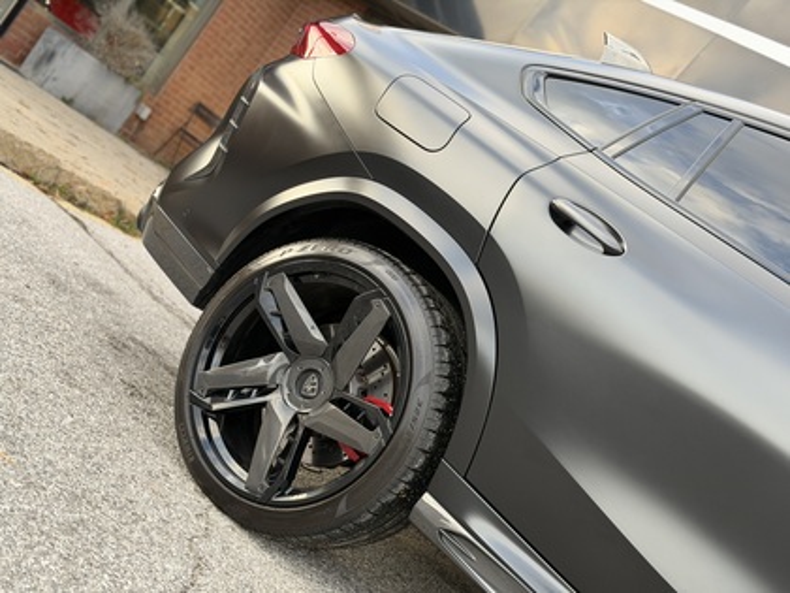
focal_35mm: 48
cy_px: 296
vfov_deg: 30.3
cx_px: 395
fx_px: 1095
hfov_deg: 39.7
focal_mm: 6.76
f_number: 1.78
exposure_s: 1/193
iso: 100
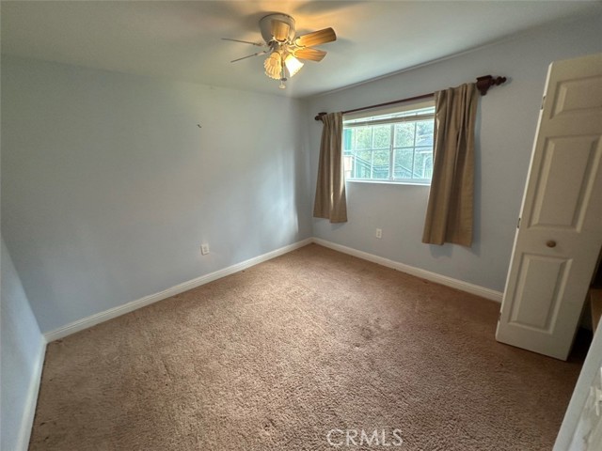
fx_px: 243
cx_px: 301
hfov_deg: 102.1
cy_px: 226
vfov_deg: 85.7
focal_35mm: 14
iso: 160
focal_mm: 2.22
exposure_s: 1/60
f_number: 2.2
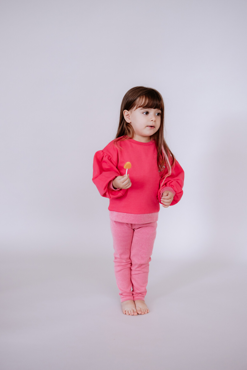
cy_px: 185
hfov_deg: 27.0
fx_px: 515
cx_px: 124
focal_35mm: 50
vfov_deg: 39.6
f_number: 2.2
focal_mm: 33
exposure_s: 1/125
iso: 800
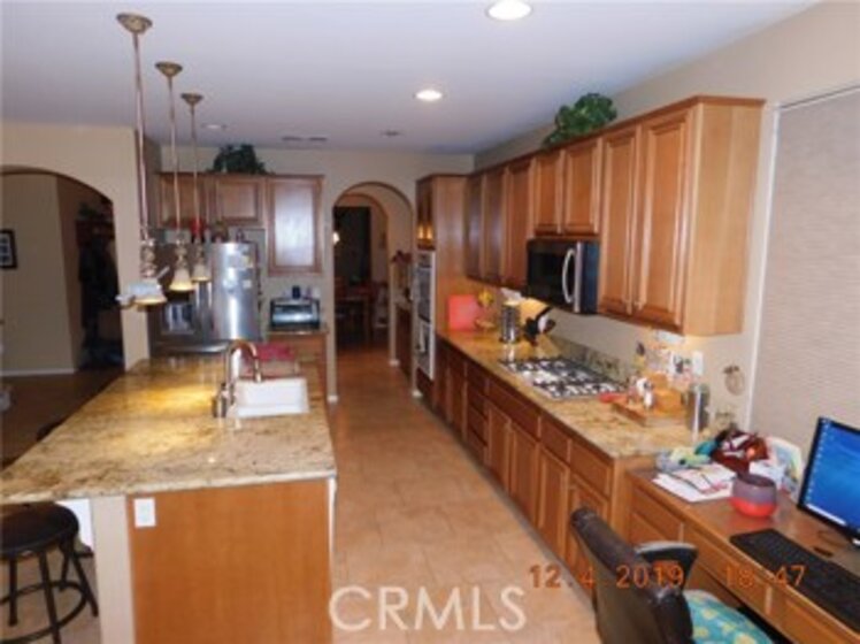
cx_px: 430
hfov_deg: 74.0
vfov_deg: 58.8
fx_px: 571
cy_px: 322
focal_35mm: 23
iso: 200
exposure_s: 1/30
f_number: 3
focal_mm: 4
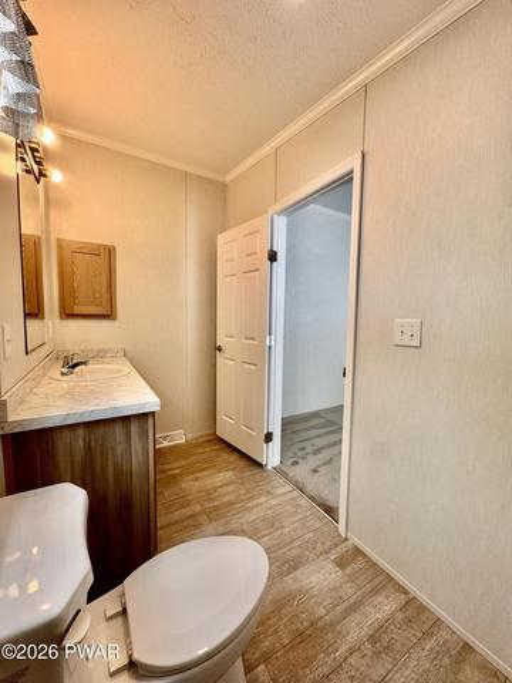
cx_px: 256
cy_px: 342
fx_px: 276
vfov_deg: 102.1
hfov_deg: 85.7
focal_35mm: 14
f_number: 2.2
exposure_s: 1/120
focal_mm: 2.22
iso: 125
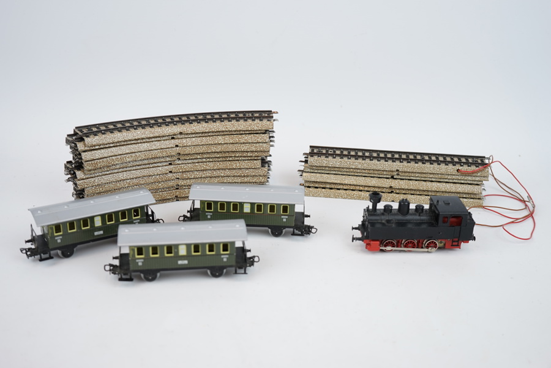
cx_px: 276
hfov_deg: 43.6
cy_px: 184
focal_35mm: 45
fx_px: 689
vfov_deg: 29.9
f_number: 5
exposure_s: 1/60
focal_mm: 45
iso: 100
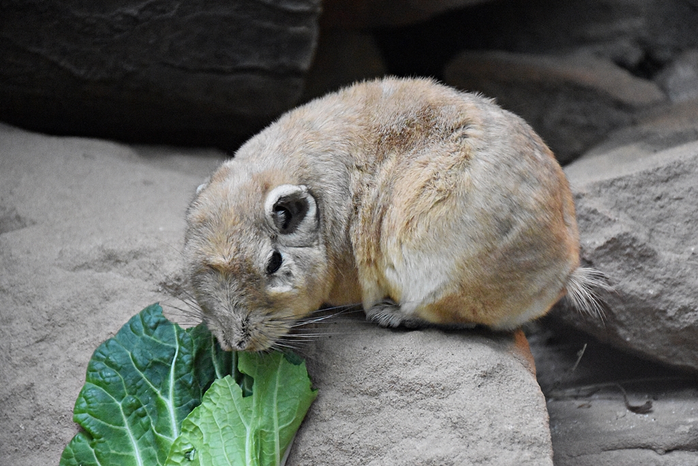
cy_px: 233
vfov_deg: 10.2
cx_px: 349
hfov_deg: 15.2
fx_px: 2618
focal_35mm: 135
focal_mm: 90
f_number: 5.3
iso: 10000
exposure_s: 1/125
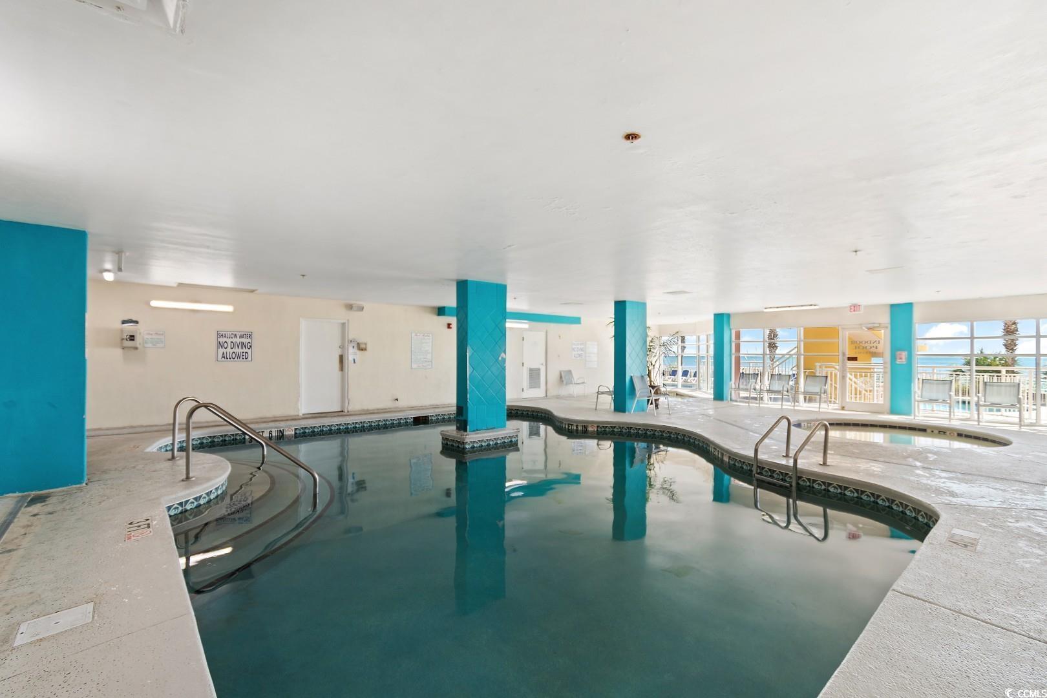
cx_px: 524
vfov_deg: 77.3
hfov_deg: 100.4
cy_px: 349
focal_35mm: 15
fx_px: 436
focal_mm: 10
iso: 100
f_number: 4.5
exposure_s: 1/25
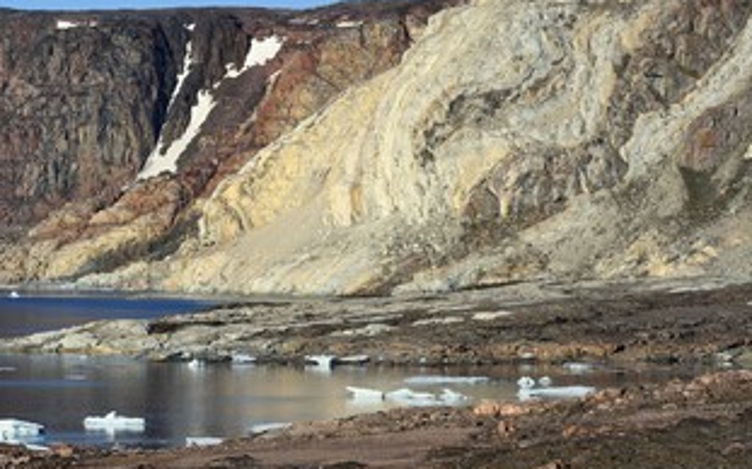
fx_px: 3953
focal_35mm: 193
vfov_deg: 6.8
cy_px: 218
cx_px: 259
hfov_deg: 10.9
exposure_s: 1/250
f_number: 16
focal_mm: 140
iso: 200
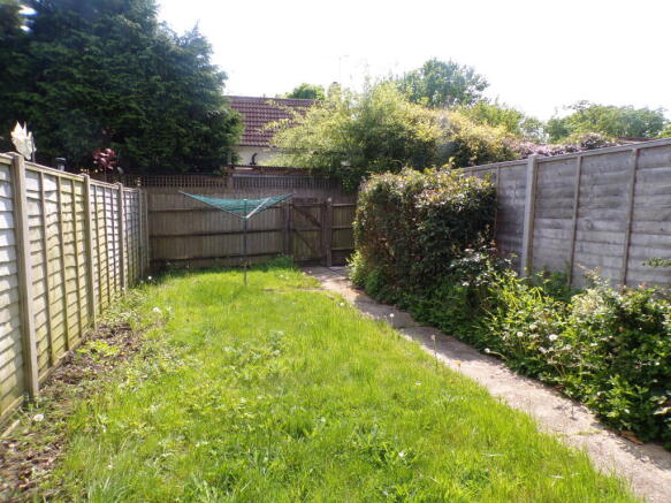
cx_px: 336
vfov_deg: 56.8
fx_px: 465
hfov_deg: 71.6
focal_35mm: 24
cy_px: 252
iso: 80
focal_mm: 4.3
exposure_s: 1/140
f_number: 5.8
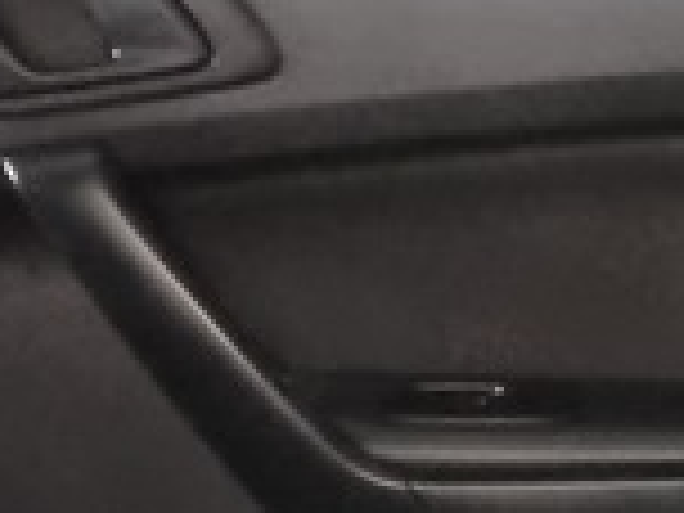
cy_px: 756
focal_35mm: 175
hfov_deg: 11.3
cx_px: 194
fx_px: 3458
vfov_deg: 8.3
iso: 800
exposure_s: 1/25
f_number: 1.8
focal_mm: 5.4
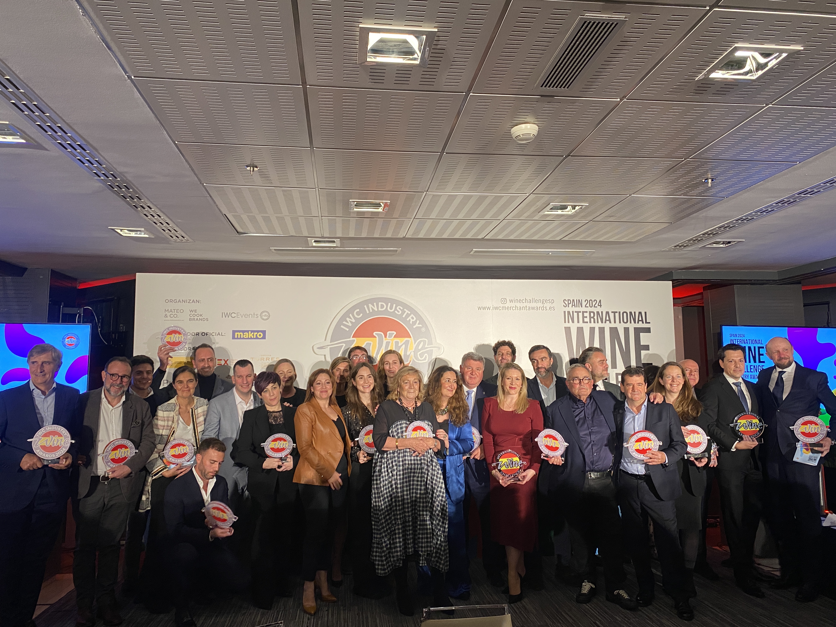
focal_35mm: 26
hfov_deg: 67.3
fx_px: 628
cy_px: 314
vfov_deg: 53.1
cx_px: 418
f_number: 1.8
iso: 160
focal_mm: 4.25
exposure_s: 1/60
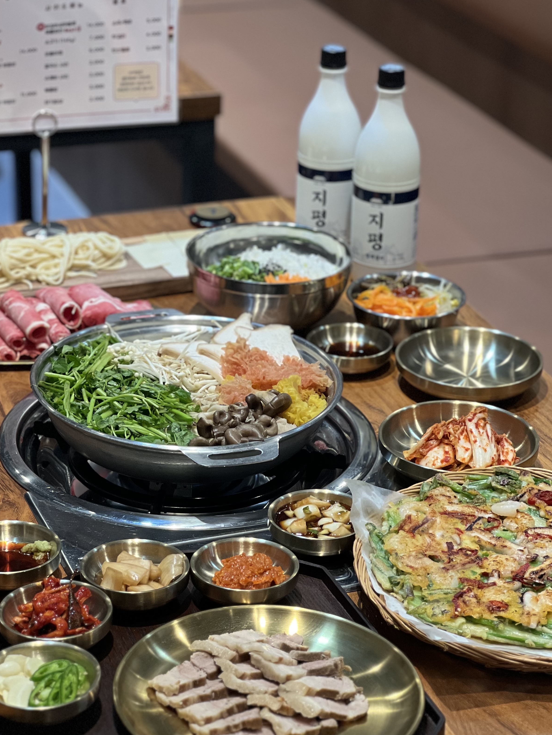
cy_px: 338
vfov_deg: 20.0
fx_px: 2084
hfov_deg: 15.1
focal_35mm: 98
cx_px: 253
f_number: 2.8
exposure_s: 1/120
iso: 160
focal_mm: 9
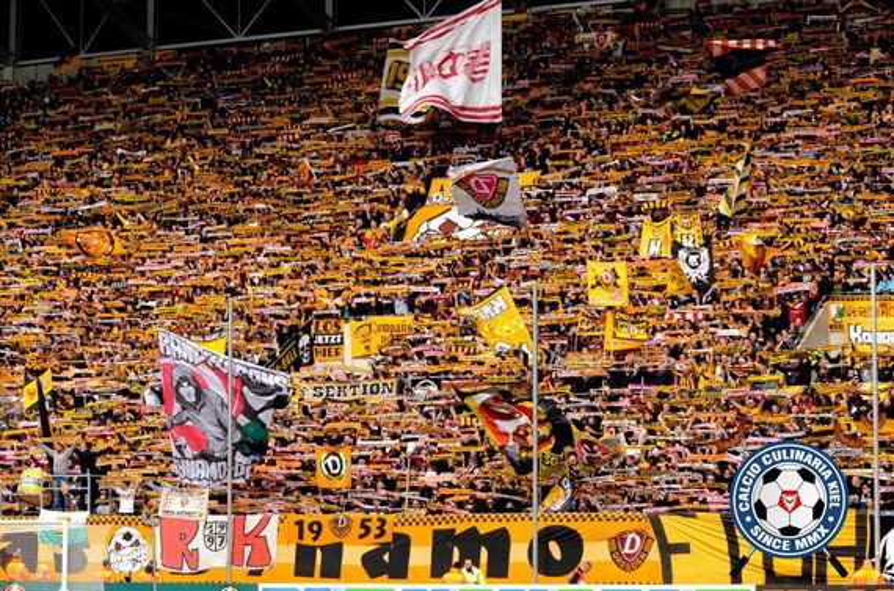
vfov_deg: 13.0
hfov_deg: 19.5
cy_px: 296
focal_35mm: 105
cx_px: 447
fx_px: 2601
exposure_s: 1/320
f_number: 7.1
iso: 320
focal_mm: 70
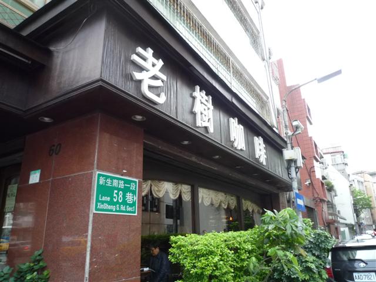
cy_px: 141
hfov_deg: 69.4
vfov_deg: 54.9
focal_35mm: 25
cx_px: 188
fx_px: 272
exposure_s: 1/30
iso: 200
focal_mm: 4.4
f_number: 2.8
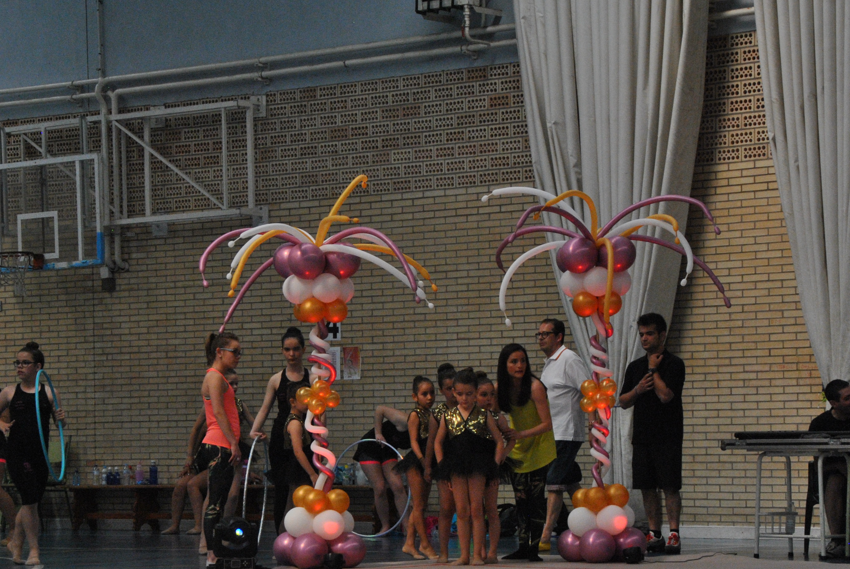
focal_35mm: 119
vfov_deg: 11.6
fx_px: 2806
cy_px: 369
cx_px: 470
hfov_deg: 17.2
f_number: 7.1
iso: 800
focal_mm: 55
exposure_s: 1/200
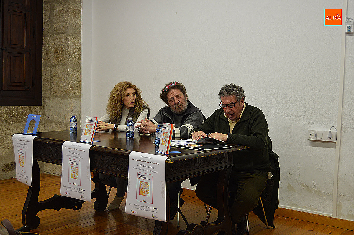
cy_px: 118
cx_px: 177
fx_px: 442
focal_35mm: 45
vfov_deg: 29.8
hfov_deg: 43.6
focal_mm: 30
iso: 400
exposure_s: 1/60
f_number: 4.2
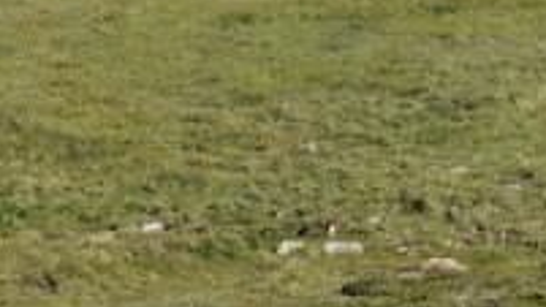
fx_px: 22611
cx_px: -445
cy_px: -1019
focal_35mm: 1562
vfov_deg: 0.8
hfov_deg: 1.4
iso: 125
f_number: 5.6
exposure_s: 1/400
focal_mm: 72
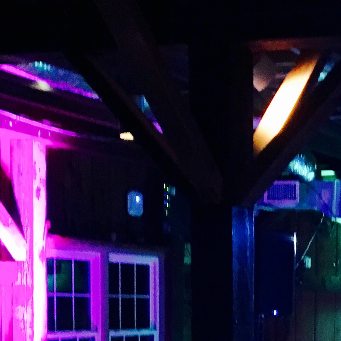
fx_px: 1081
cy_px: 360
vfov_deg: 17.4
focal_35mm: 97
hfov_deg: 17.0
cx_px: 424
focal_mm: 4.15
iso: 500
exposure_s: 1/15
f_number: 2.2
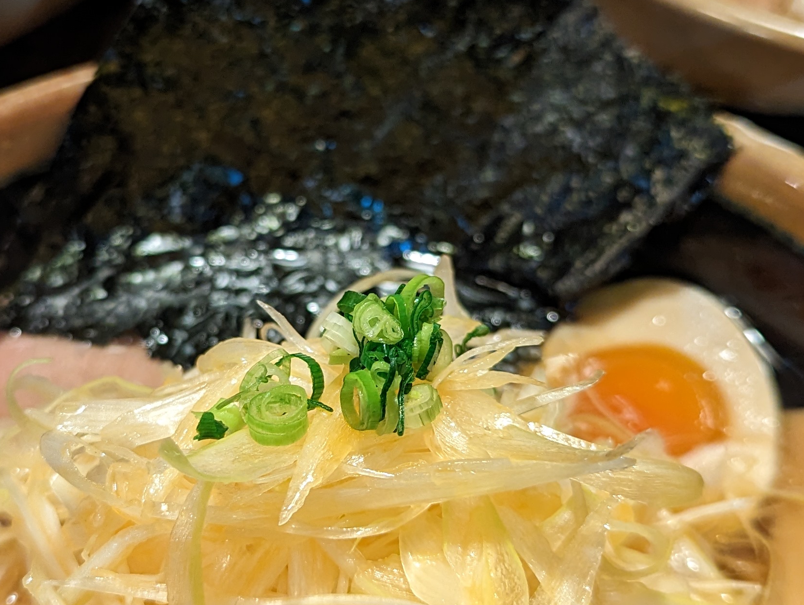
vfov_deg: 24.9
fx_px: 1372
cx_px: 342
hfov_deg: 32.6
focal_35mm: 59
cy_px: 273
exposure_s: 1/25
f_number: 1.85
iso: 383
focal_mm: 6.81
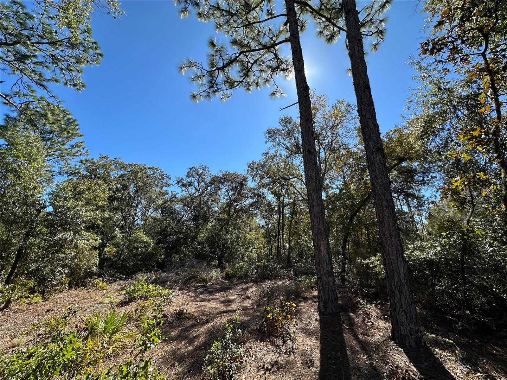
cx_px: 254
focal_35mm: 14
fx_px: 205
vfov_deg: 85.7
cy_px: 190
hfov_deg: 102.1
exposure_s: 1/1103
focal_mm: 2.22
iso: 40
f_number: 2.2
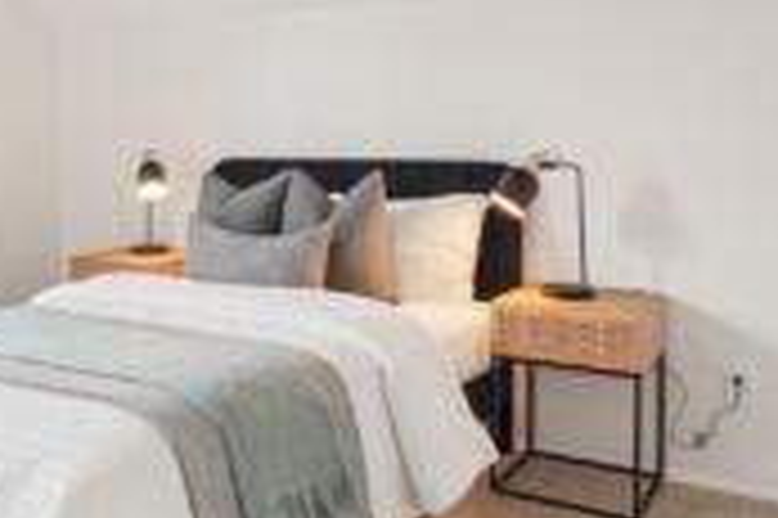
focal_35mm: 37
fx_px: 799
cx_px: 292
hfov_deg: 51.4
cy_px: 164
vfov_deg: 35.5
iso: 1600
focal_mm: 16
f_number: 8
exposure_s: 1/80
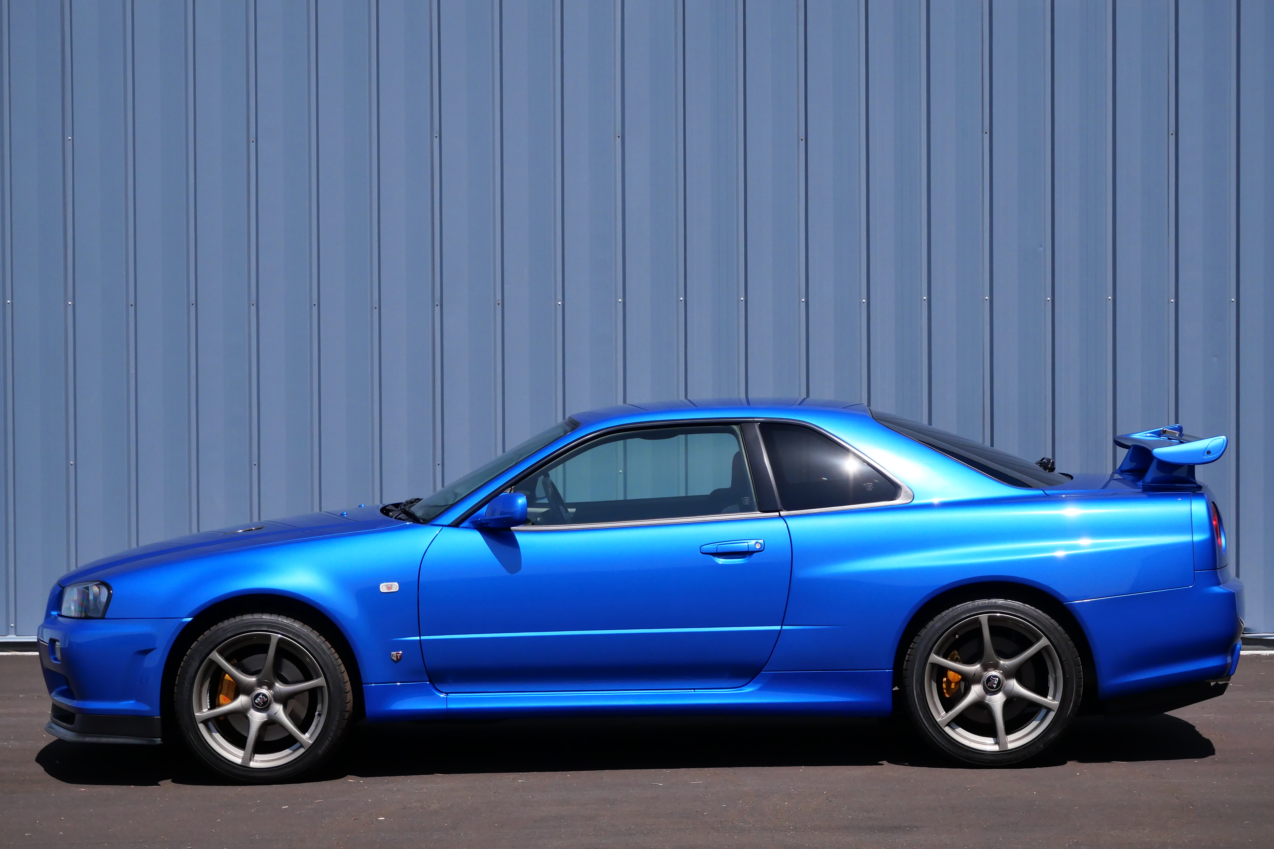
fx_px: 3220
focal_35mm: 91
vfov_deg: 15.0
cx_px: 637
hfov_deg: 22.4
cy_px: 424
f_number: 5.6
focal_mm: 44
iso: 640
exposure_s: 1/1000
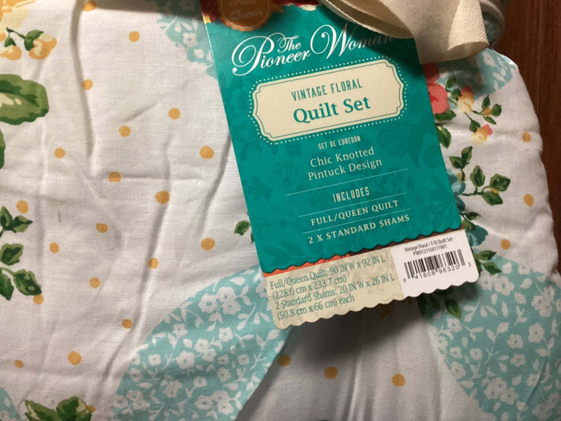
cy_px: 210
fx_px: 502
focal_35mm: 31
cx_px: 280
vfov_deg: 45.4
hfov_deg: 58.3
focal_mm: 3.3
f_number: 2.4
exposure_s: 1/40
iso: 250
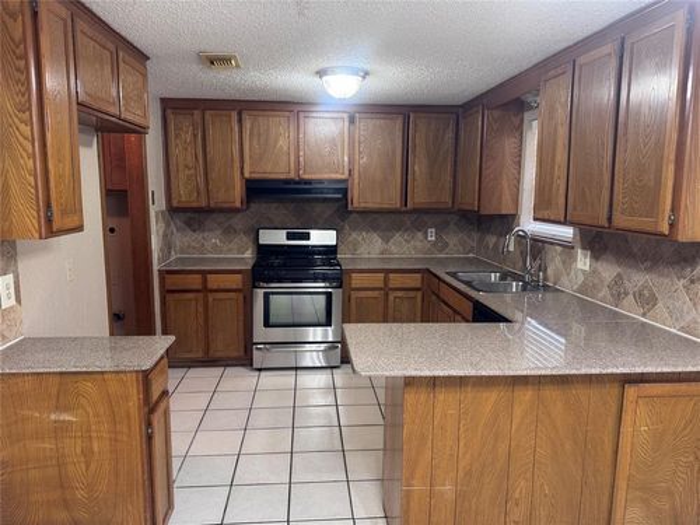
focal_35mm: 24
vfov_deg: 56.8
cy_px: 262
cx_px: 350
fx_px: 485
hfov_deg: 71.6
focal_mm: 6.76
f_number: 1.78
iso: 200
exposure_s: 1/60
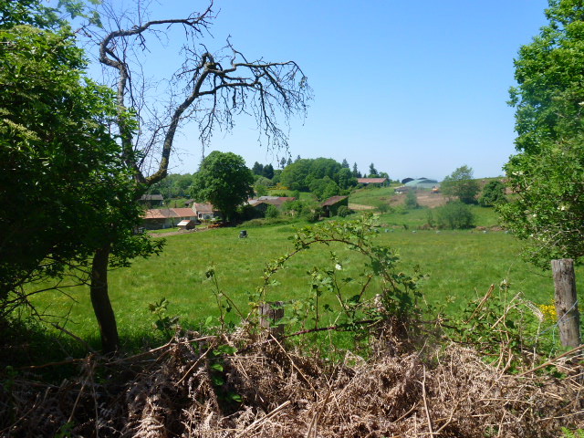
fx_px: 405
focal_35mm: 24
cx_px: 292
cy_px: 219
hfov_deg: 71.6
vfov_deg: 56.8
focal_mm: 4.3
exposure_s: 1/500
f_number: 4
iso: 100
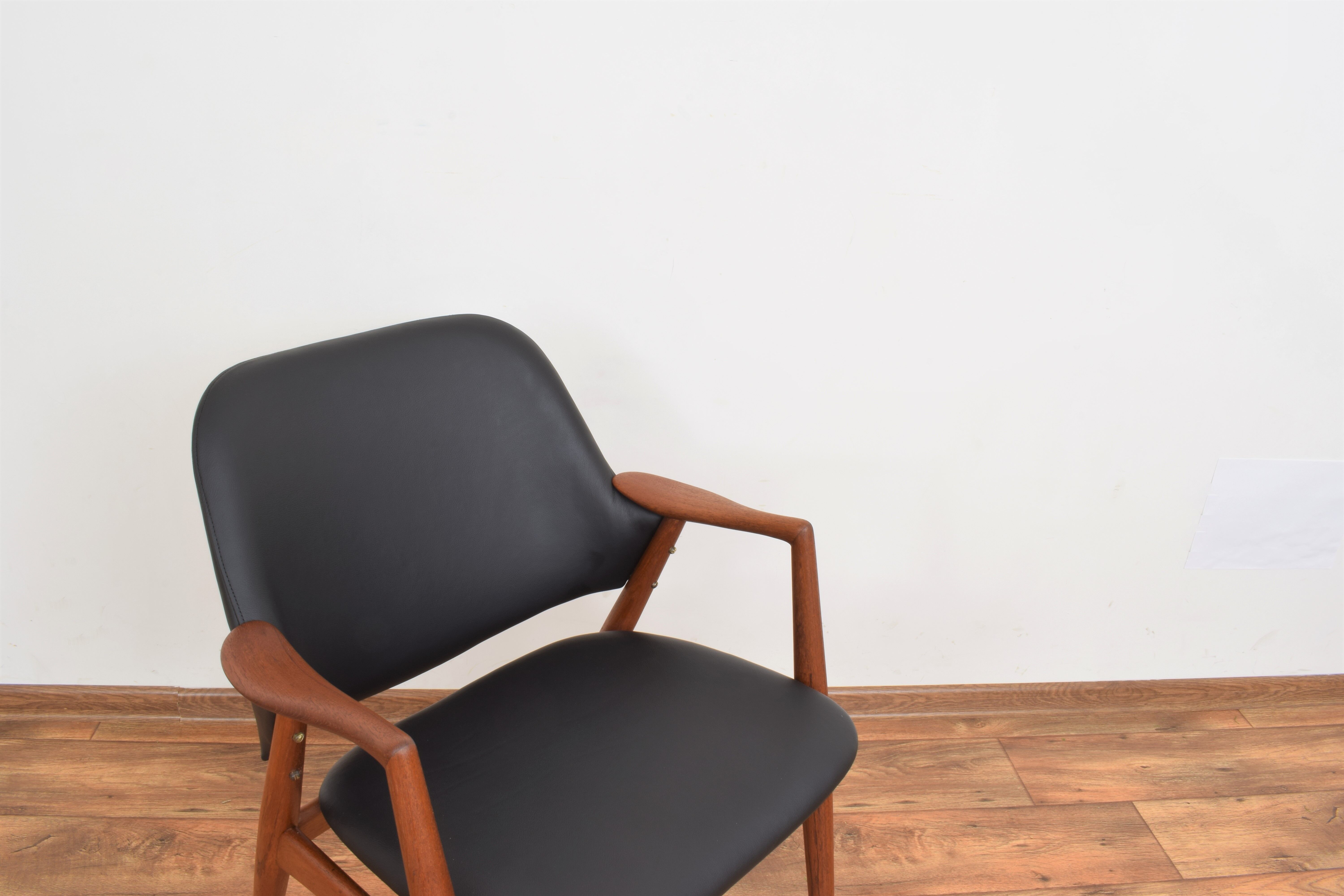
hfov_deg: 67.4
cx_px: 672
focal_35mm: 27
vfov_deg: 47.9
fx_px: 1008
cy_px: 448
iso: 100
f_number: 22
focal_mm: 18
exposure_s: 4
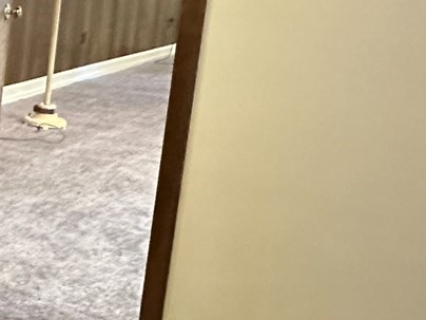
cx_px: -304
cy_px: 118
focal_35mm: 71
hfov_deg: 20.7
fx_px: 874
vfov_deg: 20.7
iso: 1000
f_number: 2.2
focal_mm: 2.22
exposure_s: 1/40
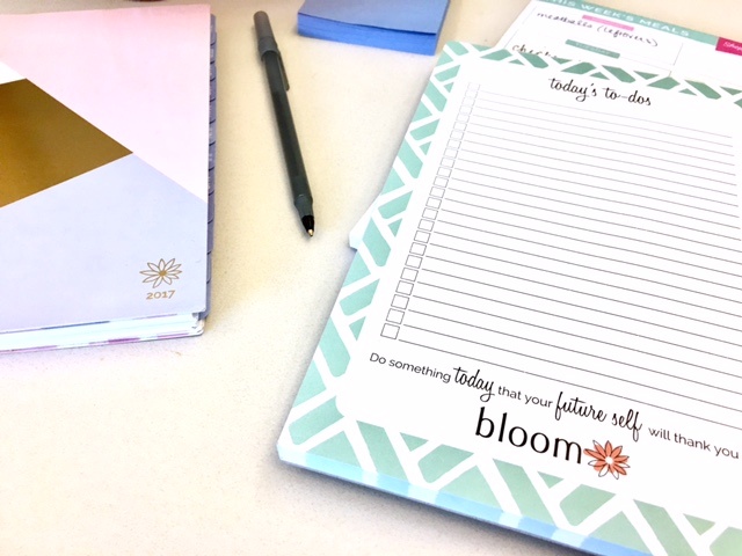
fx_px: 622
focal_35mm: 29
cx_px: 371
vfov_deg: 48.2
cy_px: 278
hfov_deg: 61.7
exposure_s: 1/30
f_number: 2.2
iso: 40
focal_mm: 4.15
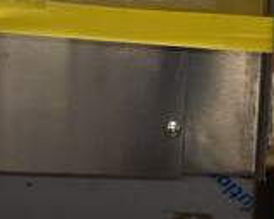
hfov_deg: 9.6
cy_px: -81
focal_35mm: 201
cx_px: 26
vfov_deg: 7.6
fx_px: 1627
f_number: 4
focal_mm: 25
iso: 450
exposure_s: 1/40
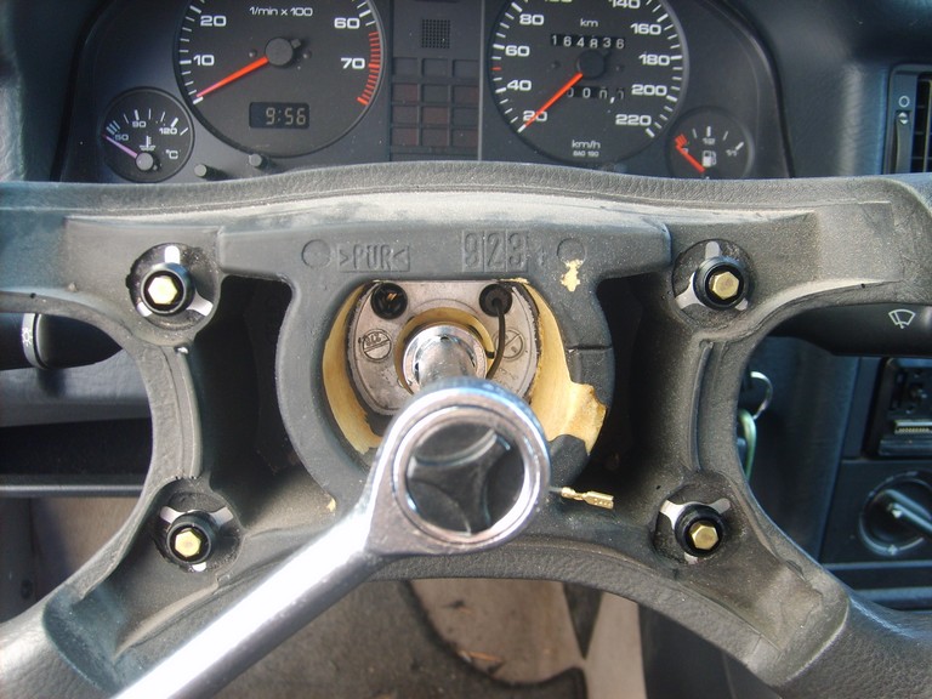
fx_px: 942
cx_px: 466
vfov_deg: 40.7
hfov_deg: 52.6
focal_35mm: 35
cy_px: 350
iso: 50
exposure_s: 1/45
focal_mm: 5.8
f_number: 2.8
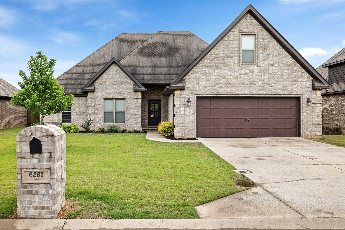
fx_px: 335
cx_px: 172
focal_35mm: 35
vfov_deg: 37.9
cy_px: 115
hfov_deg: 54.4
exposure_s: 1/100
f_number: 6.3
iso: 320
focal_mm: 35
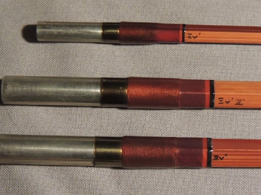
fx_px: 581
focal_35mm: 77
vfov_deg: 19.1
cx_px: 174
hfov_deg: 25.2
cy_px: 67
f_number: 3.6
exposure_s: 1/125
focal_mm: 8.9
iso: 800
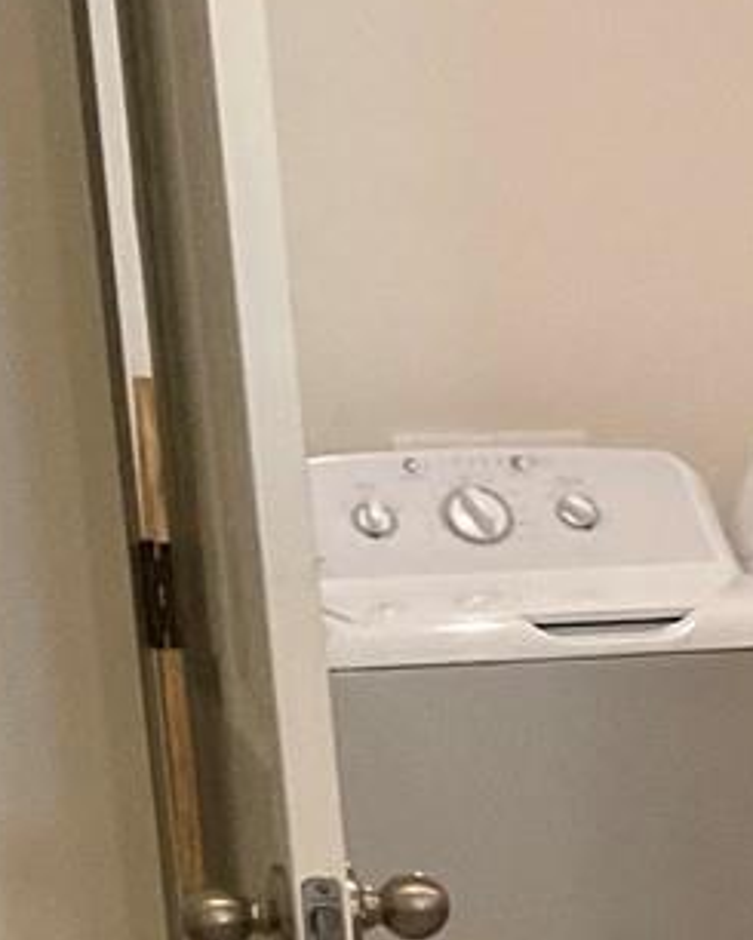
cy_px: 1213
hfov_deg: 9.2
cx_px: 1875
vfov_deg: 12.6
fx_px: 4121
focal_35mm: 148
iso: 160
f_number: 1.8
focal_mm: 3
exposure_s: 1/60
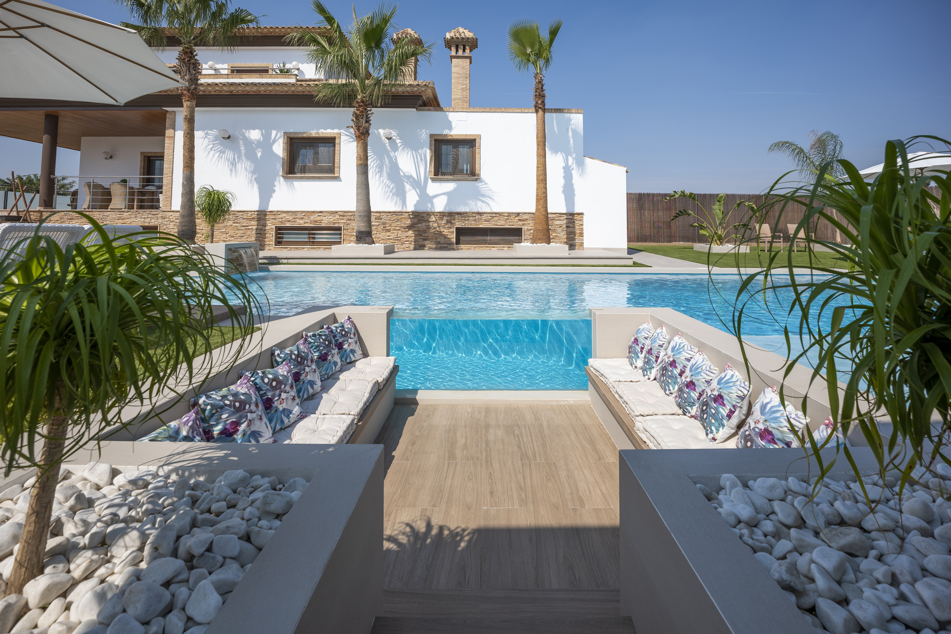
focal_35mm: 14
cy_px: 317
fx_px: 370
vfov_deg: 81.2
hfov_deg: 104.3
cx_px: 476
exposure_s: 1/1000
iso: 200
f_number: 6.3
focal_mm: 14
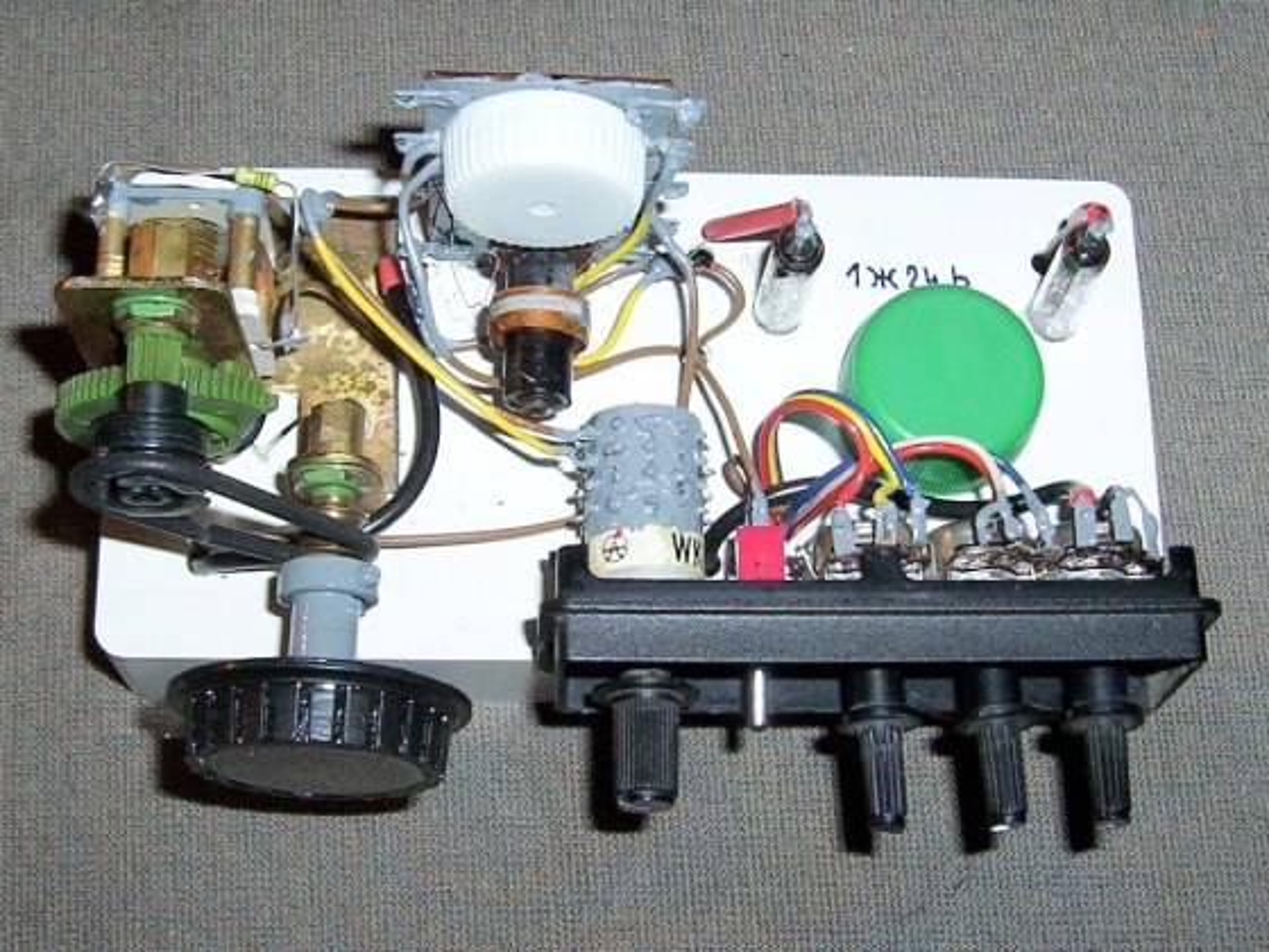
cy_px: 476
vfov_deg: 36.8
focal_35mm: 39
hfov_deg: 47.9
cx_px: 634
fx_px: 1430
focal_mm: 5.26
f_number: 3.84
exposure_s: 1/60
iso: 140
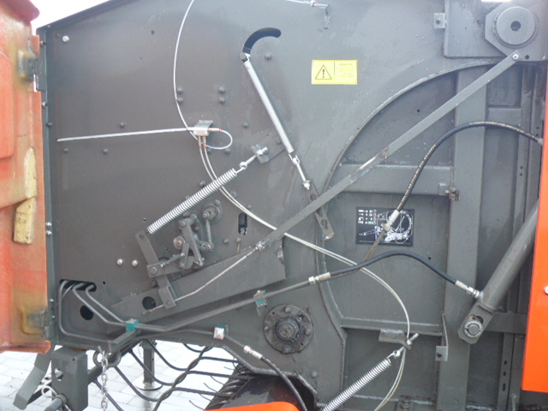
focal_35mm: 36
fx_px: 570
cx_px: 274
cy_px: 206
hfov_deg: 51.4
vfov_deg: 39.7
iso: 100
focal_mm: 6
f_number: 2.8
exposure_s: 1/30
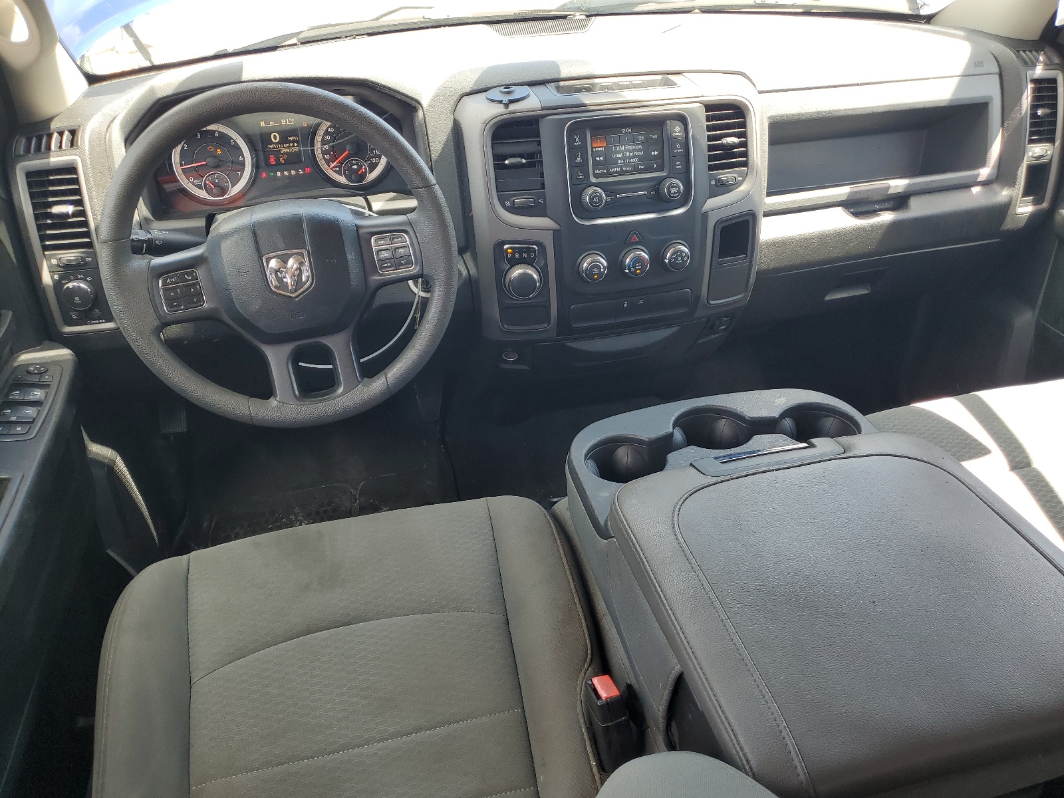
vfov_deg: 53.1
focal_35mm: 26
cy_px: 399
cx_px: 532
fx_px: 799
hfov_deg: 67.3
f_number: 1.5
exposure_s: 1/213
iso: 50
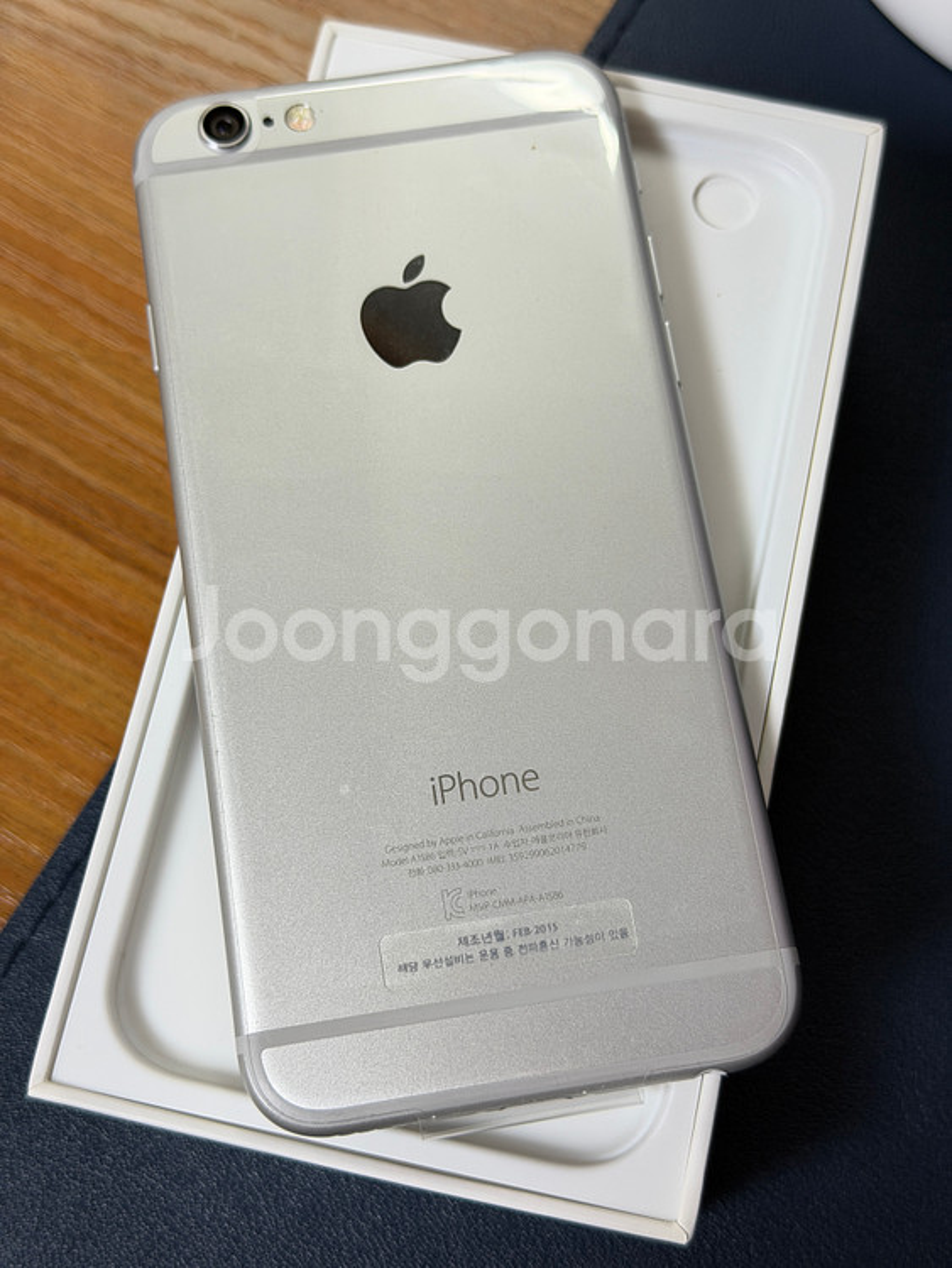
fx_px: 1759
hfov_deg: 30.3
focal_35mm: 48
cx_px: 476
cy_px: 634
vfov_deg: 39.6
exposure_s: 1/51
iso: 64
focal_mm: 6.76
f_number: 1.78
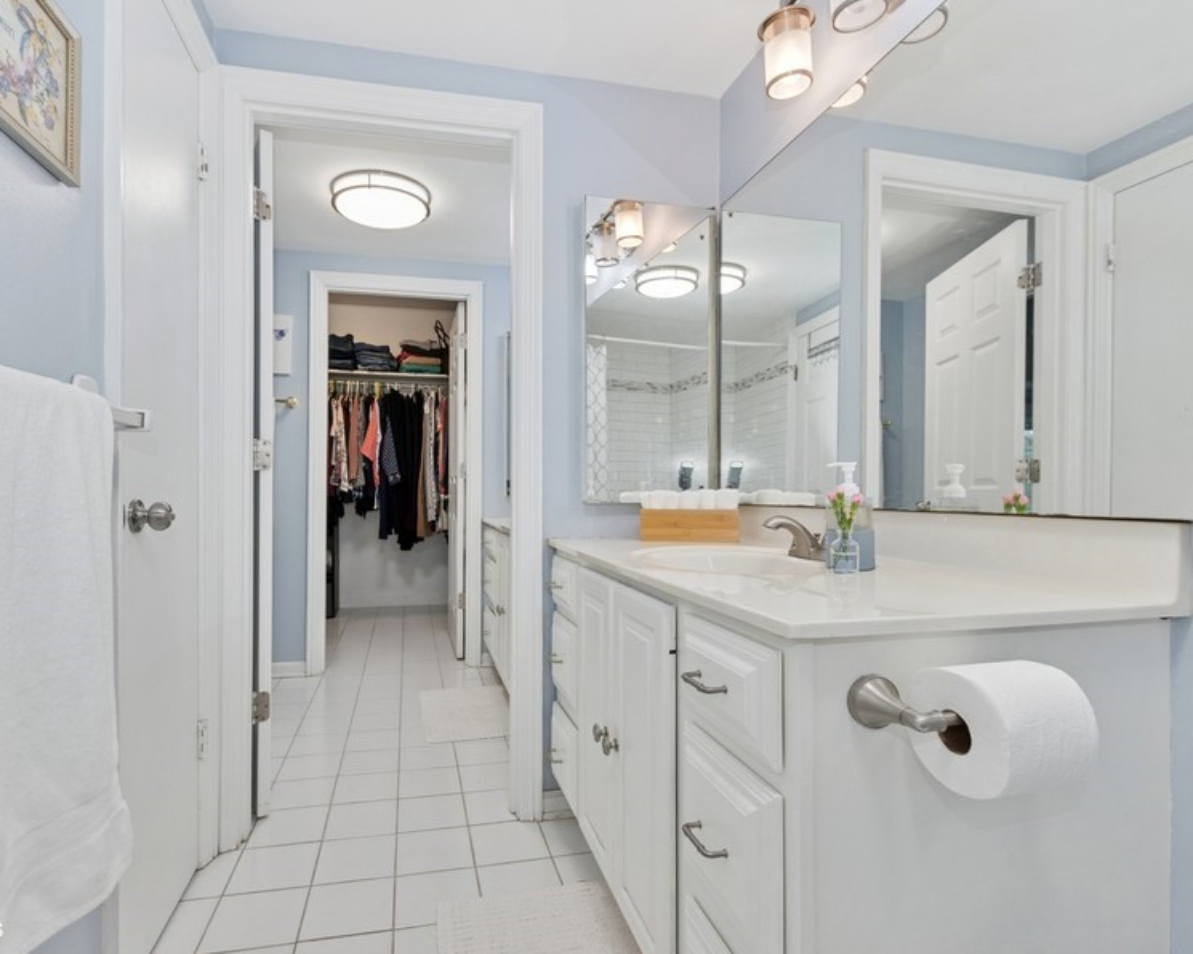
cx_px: 530
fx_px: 600
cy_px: 477
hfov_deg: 89.3
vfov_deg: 77.0
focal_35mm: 17
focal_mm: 10
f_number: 7.1
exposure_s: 1/60
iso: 250
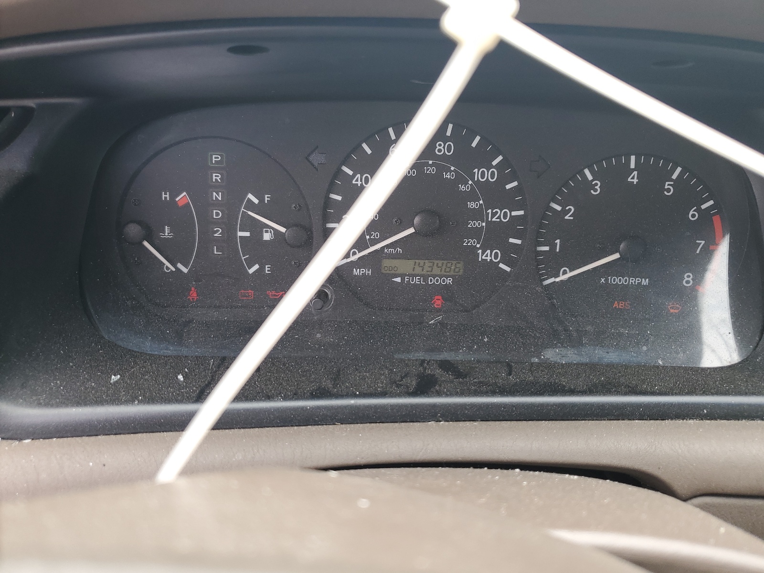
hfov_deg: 67.3
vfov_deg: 53.1
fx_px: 574
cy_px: 286
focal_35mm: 26
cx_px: 382
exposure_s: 1/278
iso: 50
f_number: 1.5
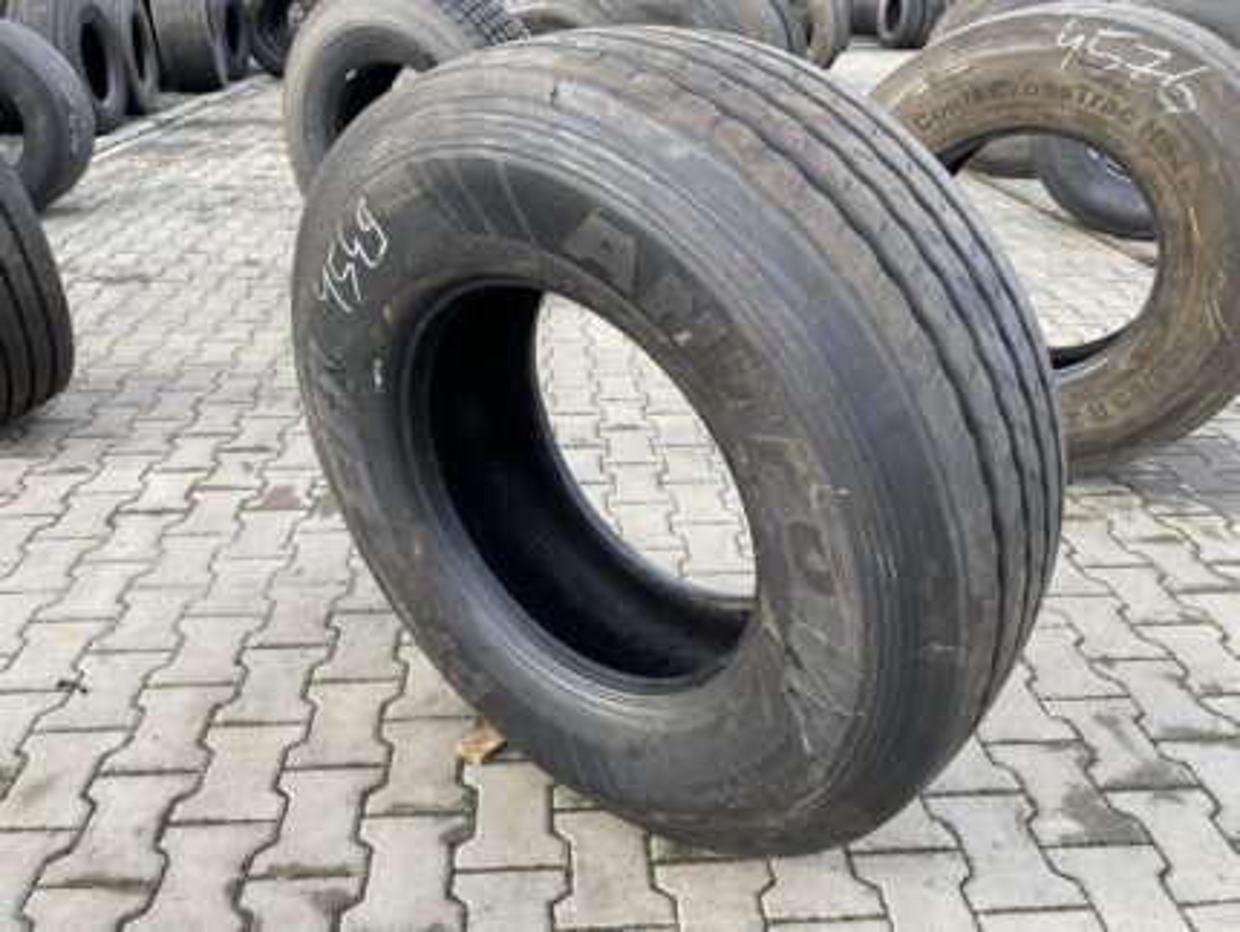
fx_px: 932
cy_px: 466
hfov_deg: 67.3
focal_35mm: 26
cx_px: 620
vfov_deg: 53.1
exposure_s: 1/121
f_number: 1.8
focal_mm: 4.25
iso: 40
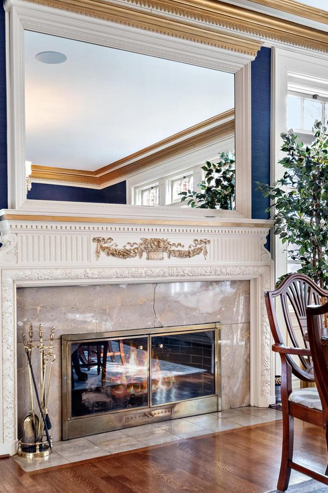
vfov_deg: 47.3
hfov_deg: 32.6
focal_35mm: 41
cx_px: 148
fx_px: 561
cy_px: 278
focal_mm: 18
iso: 400
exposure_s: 1/30
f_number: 4
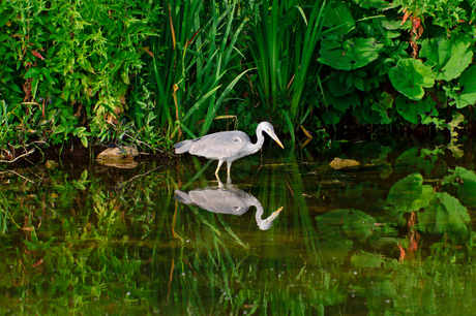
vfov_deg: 4.6
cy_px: 158
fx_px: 3964
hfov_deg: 6.9
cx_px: 238
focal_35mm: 300
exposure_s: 1/1000
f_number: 4
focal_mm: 200
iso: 200
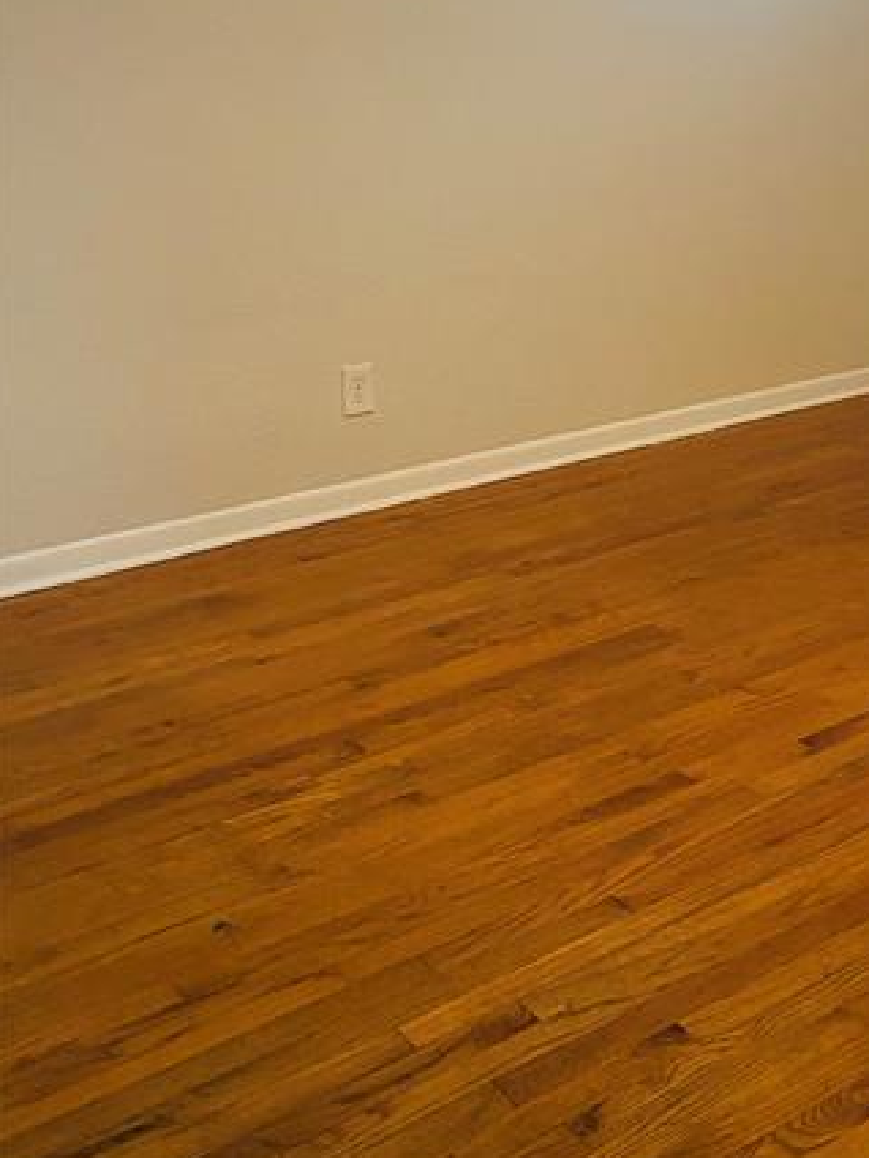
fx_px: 1572
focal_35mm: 47
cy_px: 275
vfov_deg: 39.2
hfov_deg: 29.6
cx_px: 776
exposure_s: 1/60
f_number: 1.8
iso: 500
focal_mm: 4.25
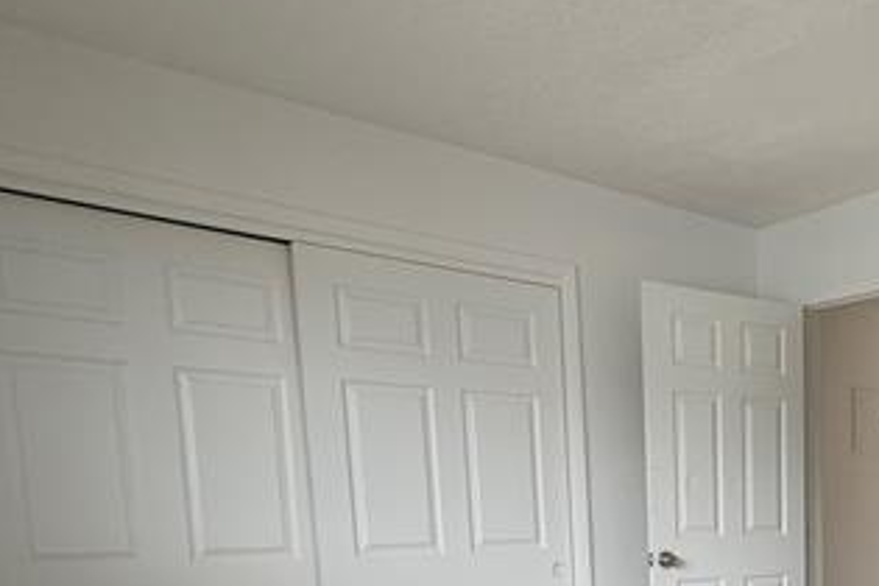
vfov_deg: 32.3
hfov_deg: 44.0
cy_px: 622
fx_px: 903
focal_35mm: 37
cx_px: 887
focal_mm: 2.22
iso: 200
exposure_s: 1/121
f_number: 2.2
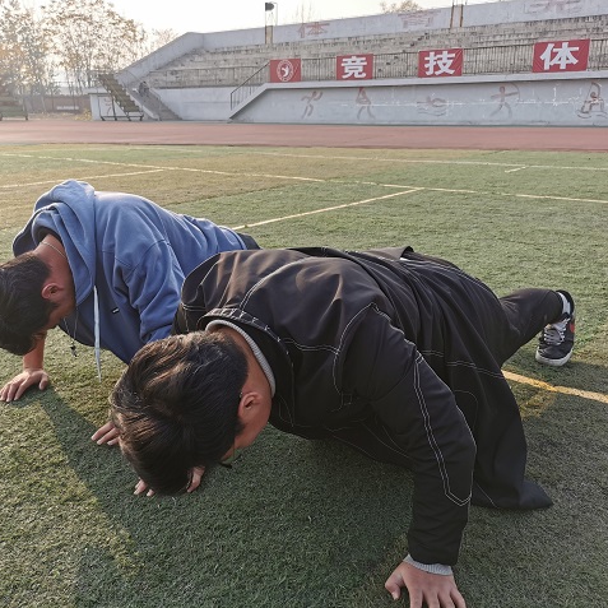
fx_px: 636
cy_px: 303
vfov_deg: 51.1
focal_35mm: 32
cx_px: 286
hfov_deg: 51.1
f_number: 1.8
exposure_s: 1/539
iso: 50
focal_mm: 5.58
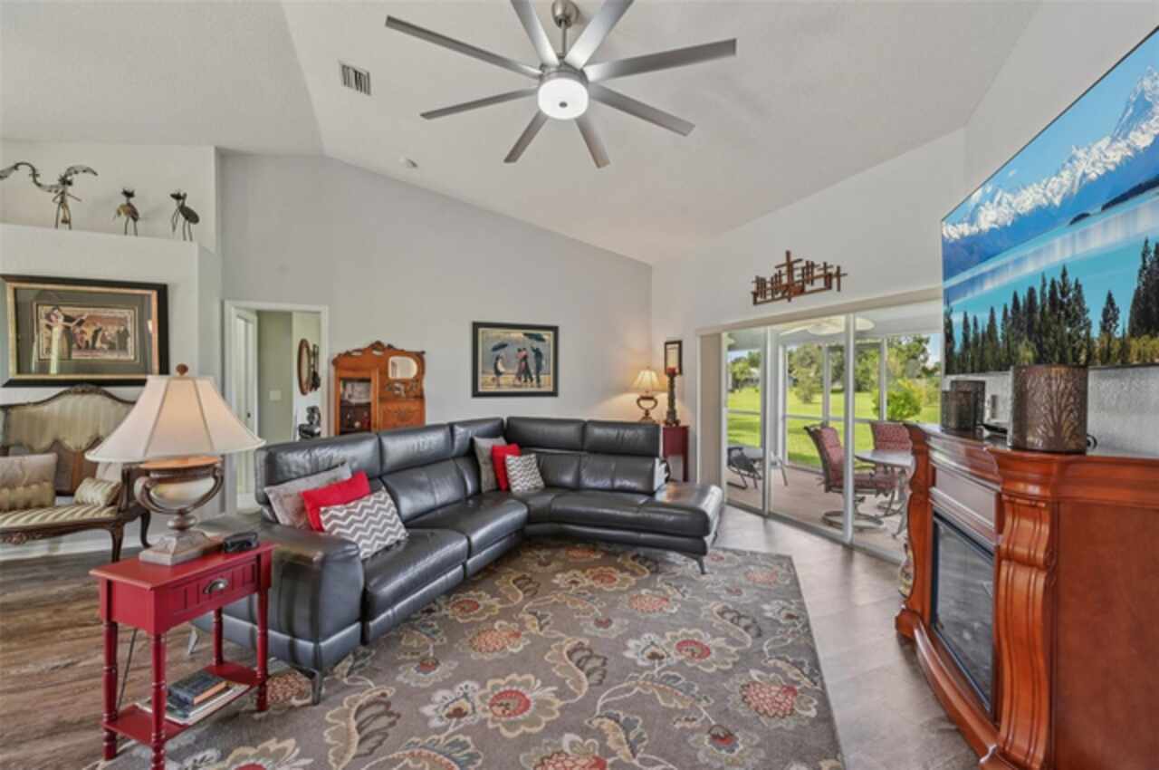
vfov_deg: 81.1
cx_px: 580
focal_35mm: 14
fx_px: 450
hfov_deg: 104.3
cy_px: 385
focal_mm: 14
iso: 400
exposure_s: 1/20
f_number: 8
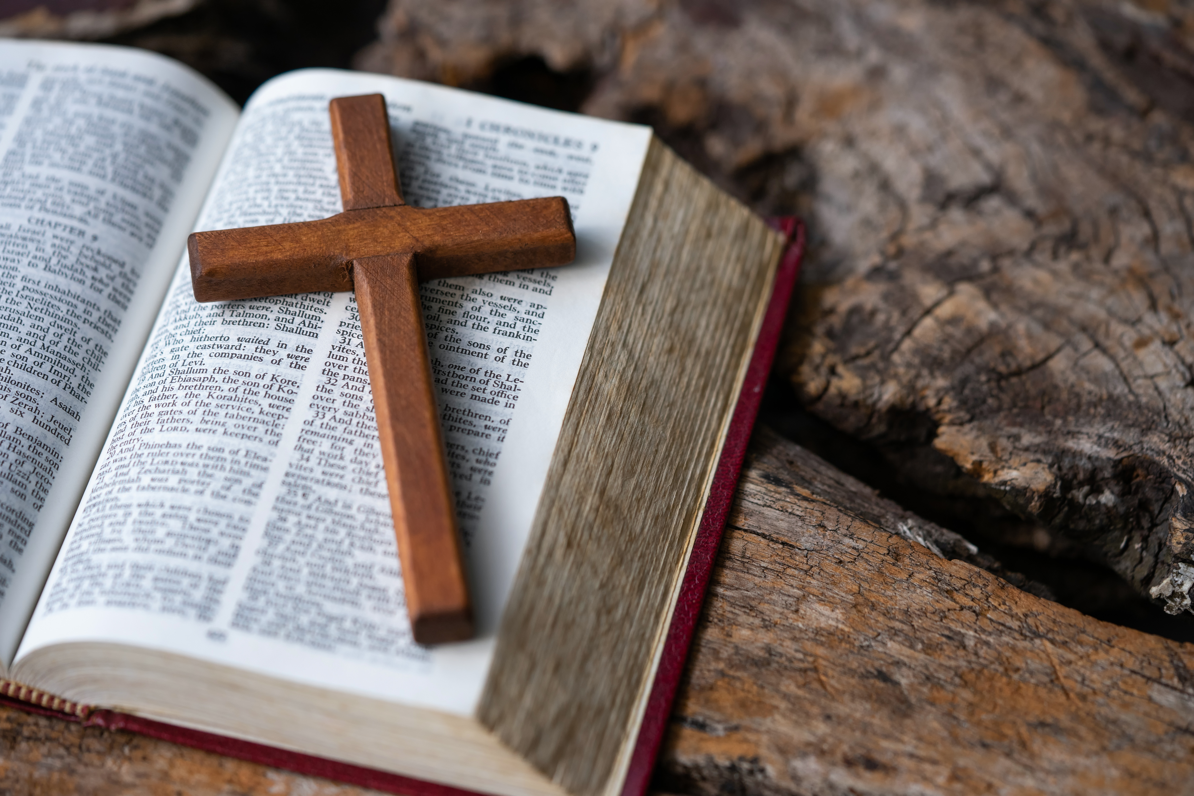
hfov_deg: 22.6
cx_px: 597
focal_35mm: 90
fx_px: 2985
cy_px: 398
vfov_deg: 15.2
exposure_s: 1/500
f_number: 3.5
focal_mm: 90
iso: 320
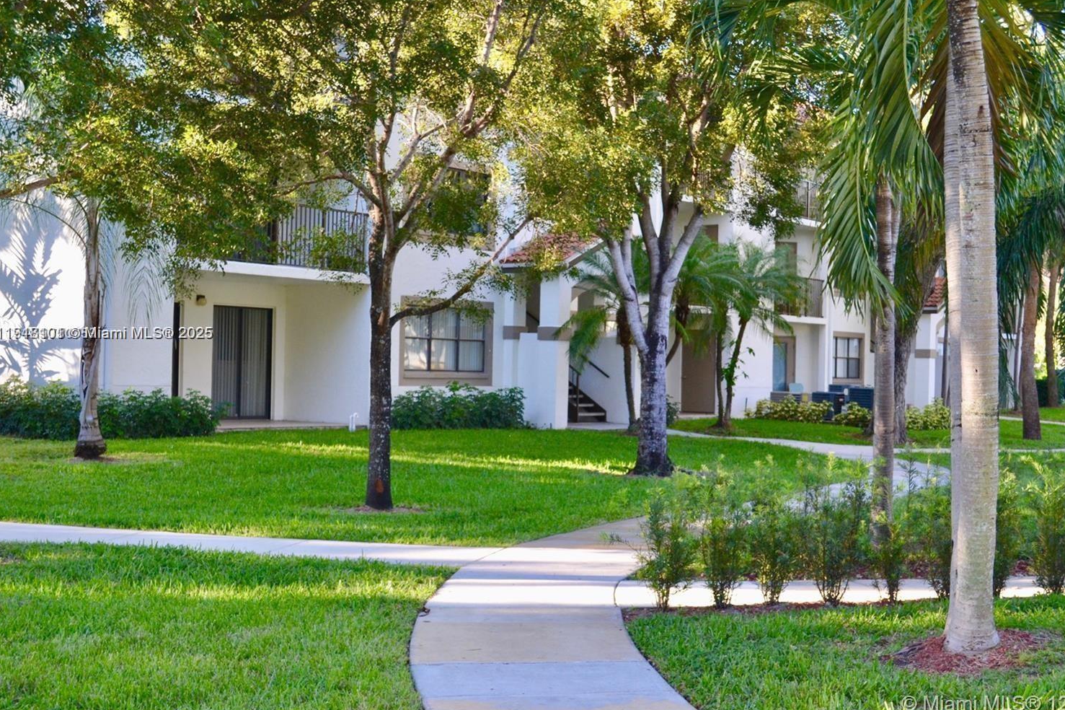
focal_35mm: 52
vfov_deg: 26.0
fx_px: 1538
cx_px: 559
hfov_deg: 38.2
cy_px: 334
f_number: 5.6
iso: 360
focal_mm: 32
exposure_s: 1/125
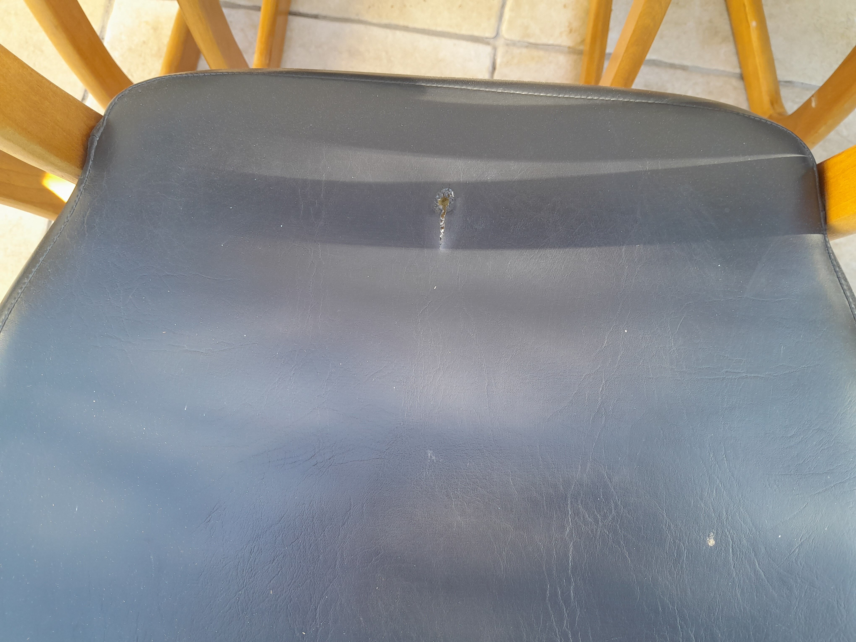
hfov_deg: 67.3
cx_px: 428
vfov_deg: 53.1
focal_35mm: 26
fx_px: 643
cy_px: 321
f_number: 1.8
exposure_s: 1/50
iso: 64
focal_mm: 3.98
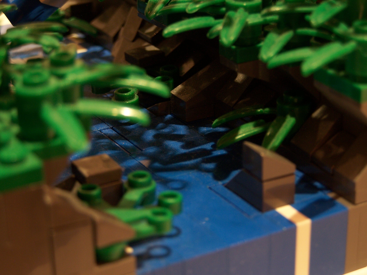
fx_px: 997
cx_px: 184
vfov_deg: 15.7
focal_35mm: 94
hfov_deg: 20.9
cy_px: 138
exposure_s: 1/3
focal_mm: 15.6
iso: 80
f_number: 3.2
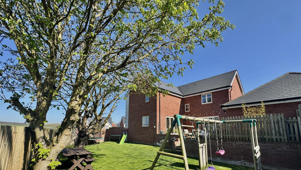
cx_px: 150
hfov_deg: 99.4
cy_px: 111
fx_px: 128
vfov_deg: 65.6
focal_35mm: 16
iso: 40
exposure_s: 1/889
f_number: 2.2
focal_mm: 2.22
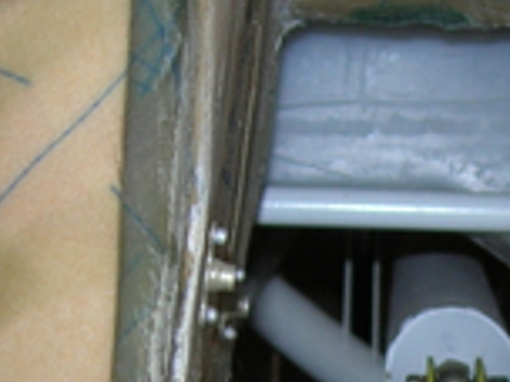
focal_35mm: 160
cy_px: 637
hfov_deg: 12.2
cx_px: 520
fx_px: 2357
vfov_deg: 9.0
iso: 64
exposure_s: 1/60.1
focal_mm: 7.8
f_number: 2.8
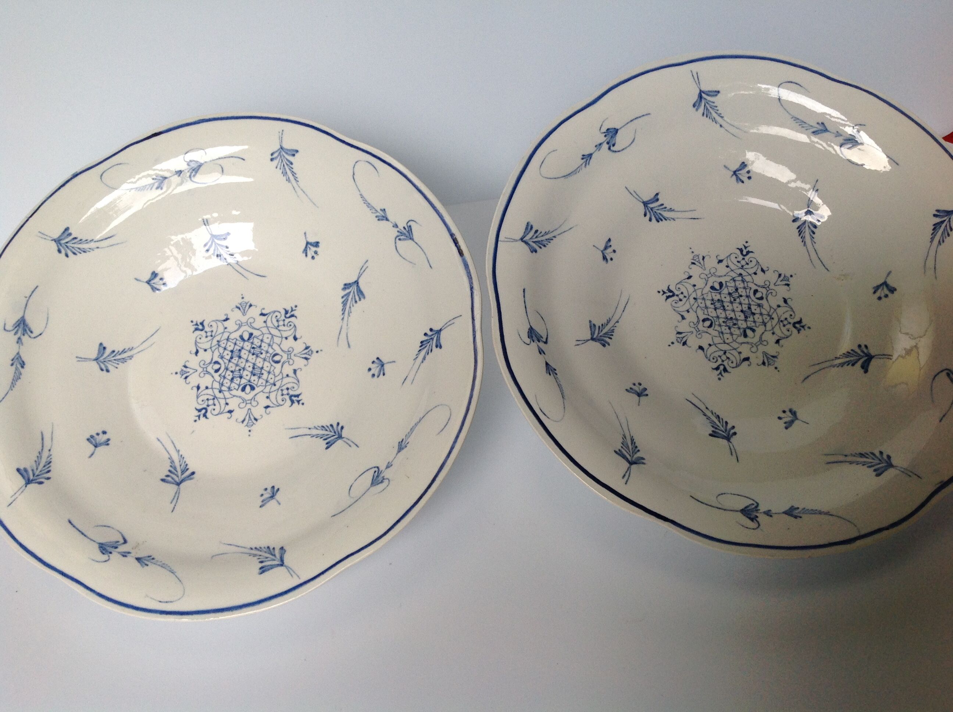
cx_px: 476
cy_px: 356
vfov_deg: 40.6
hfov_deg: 52.7
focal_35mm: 35
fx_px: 962
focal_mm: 4.28
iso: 80
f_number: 2.4
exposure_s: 1/120
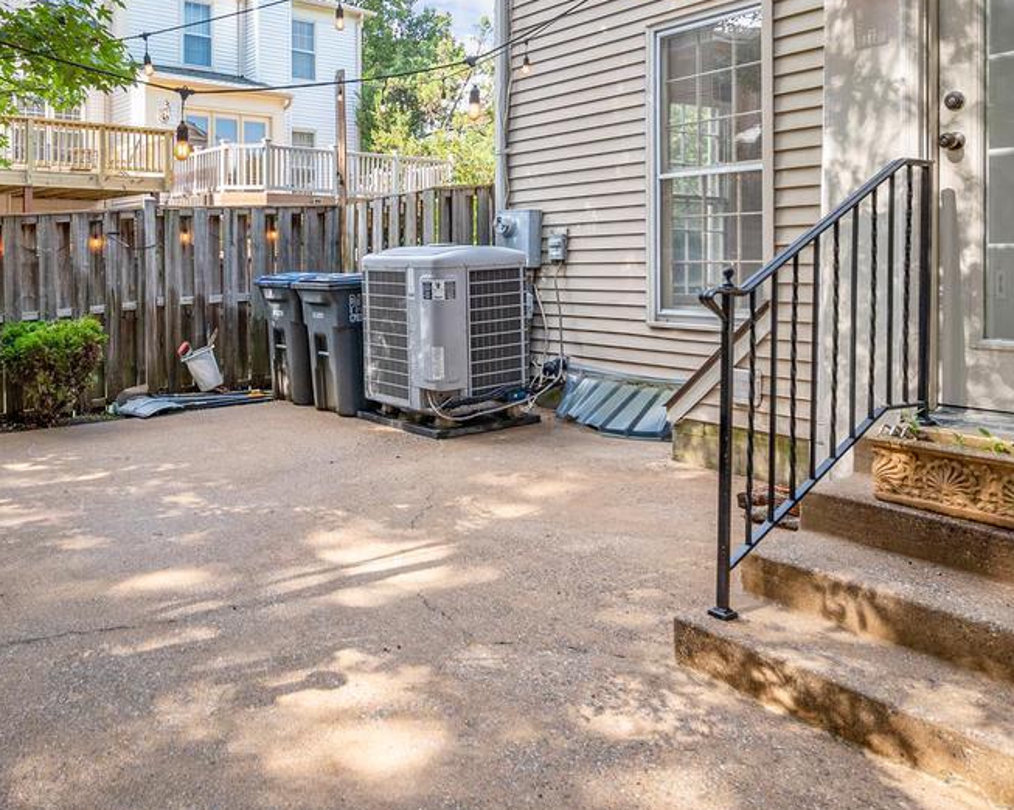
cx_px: 269
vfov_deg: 49.0
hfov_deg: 57.7
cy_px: 260
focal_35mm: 29
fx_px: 870
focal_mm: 14
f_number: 4
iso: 100
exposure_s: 1/100
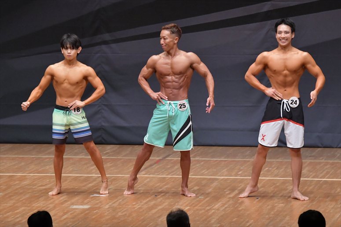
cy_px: 114
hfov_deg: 8.1
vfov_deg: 5.4
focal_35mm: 255
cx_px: 170
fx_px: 2414
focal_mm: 170
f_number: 5.6
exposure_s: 1/400
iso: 6400
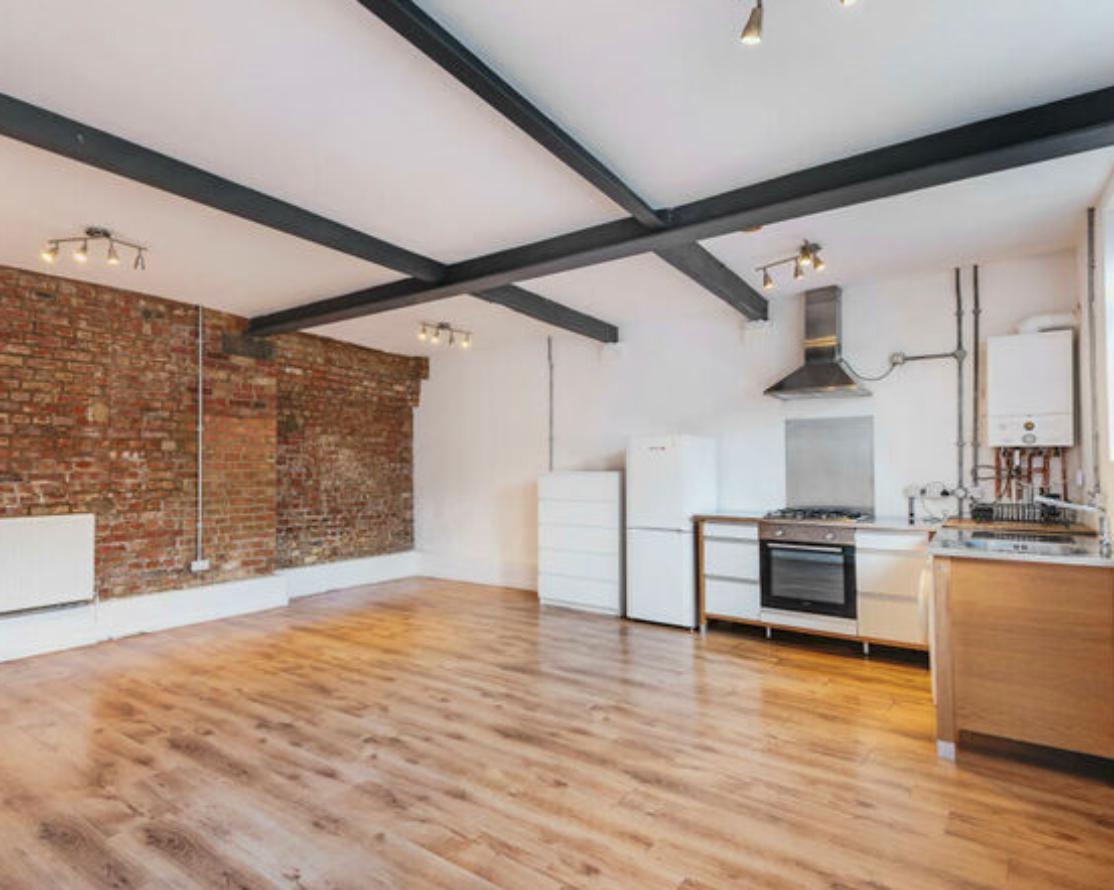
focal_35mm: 19
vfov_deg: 70.8
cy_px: 433
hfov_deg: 83.1
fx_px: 626
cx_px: 502
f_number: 9
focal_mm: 16
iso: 320
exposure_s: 1/6
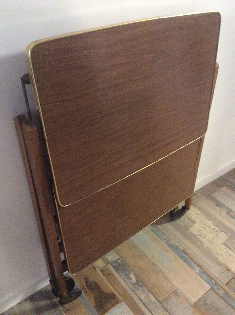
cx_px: 118
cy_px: 158
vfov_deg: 56.9
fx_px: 290
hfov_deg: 44.1
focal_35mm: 32
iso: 500
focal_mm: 3.3
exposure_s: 1/17
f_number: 2.4
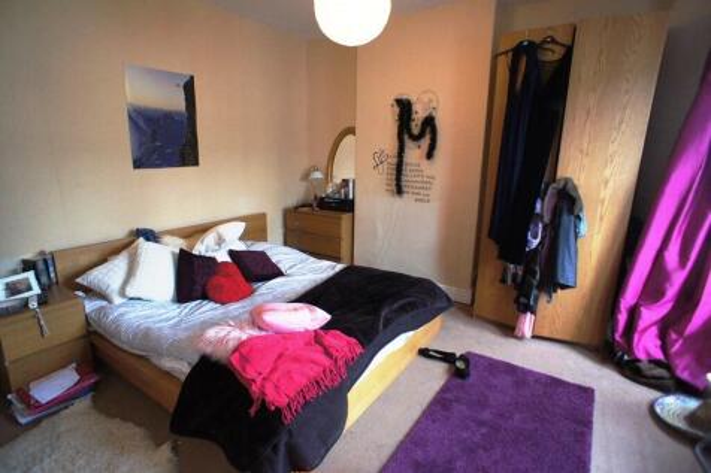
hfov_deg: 73.8
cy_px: 236
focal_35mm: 24
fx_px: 474
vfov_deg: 53.1
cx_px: 356
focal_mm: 16
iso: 1250
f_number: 2.8
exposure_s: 1/100
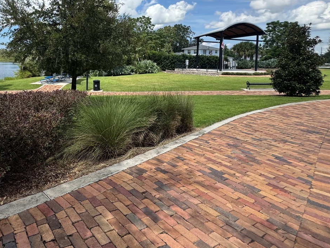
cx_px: 83
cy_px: 64
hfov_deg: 67.1
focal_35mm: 24
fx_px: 229
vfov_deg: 54.4
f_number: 2.2
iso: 40
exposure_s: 1/2342
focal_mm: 2.22
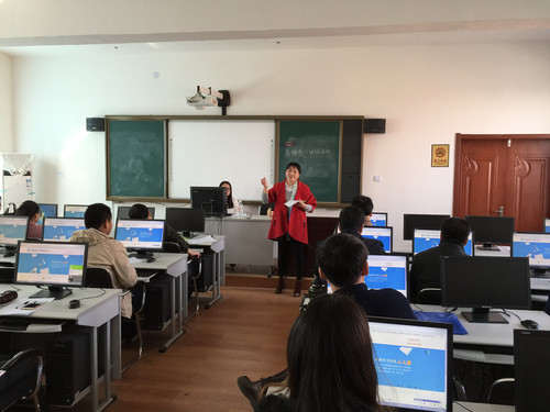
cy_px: 206
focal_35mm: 29
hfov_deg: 61.7
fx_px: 461
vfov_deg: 48.2
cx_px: 275
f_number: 2.2
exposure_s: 1/30
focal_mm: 4.15
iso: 32
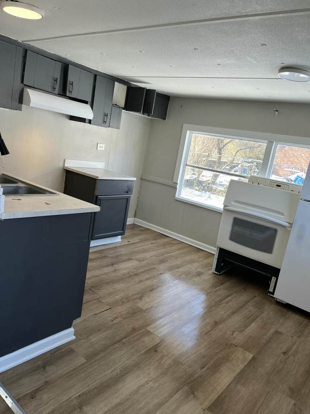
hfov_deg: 53.1
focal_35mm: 26
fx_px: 310
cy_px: 207
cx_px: 155
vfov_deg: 67.3
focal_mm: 5.1
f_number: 1.6
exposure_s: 1/153
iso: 40
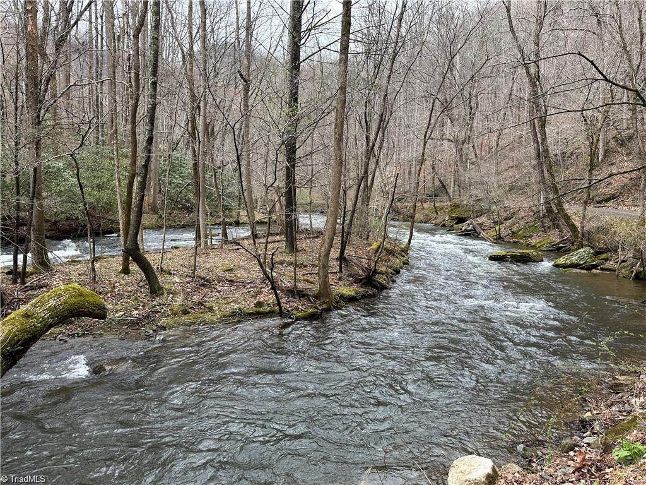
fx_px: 448
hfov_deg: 71.6
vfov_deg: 56.8
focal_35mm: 24
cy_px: 242
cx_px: 323
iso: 64
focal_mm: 6.86
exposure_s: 1/237
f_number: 1.78
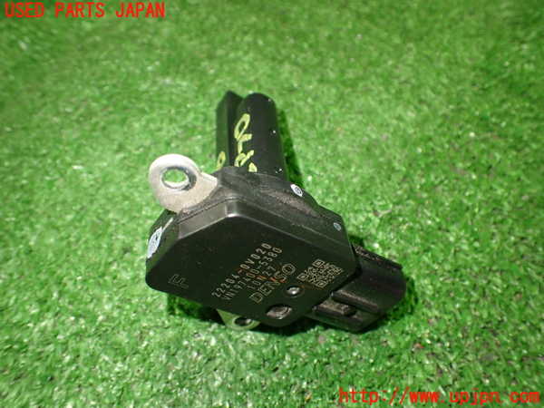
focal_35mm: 30
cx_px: 272
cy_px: 204
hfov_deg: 60.0
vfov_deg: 46.8
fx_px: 471
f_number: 2.3
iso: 800
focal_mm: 5.4
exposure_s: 1/80
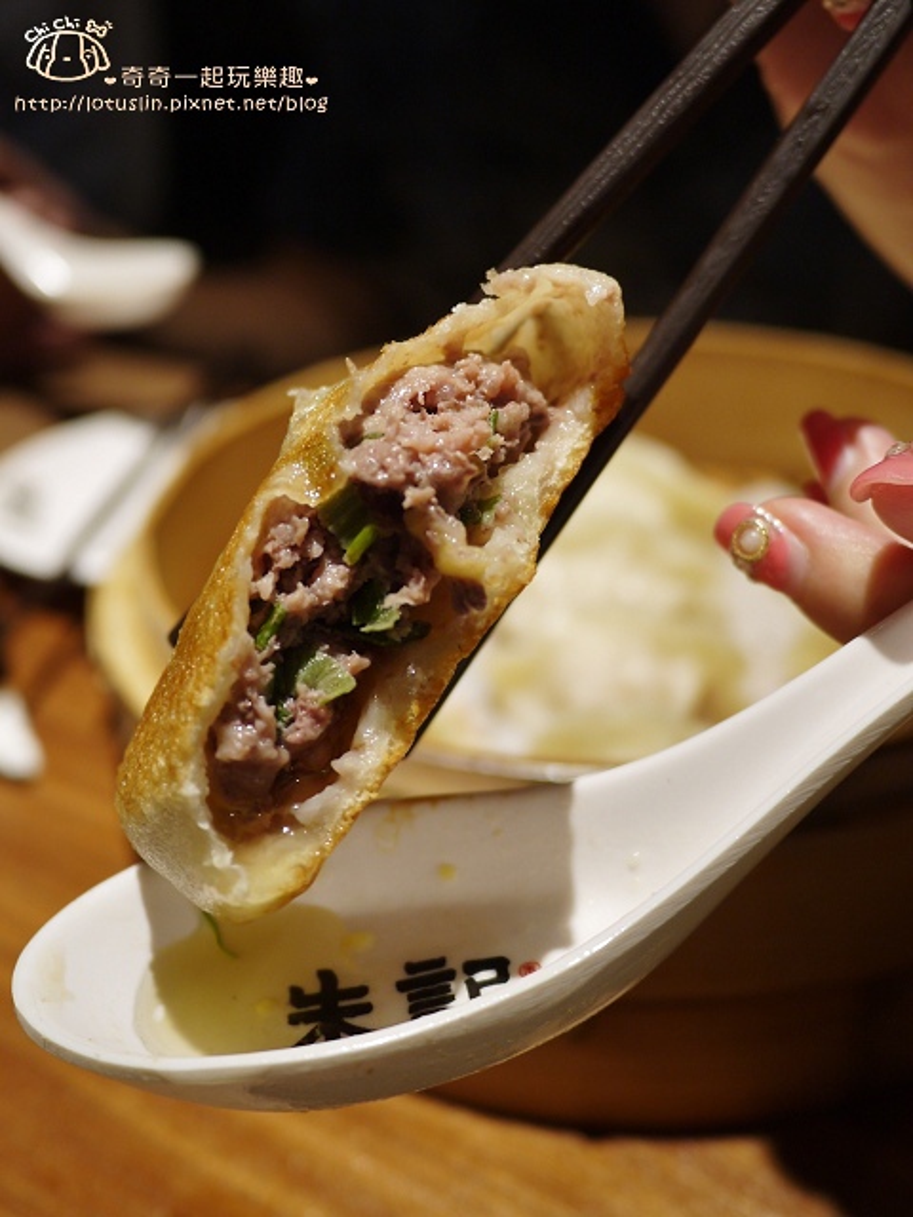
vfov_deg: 63.4
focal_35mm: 28
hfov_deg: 49.7
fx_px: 985
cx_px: 456
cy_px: 608
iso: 100
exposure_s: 1/80
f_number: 2.5
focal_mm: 14
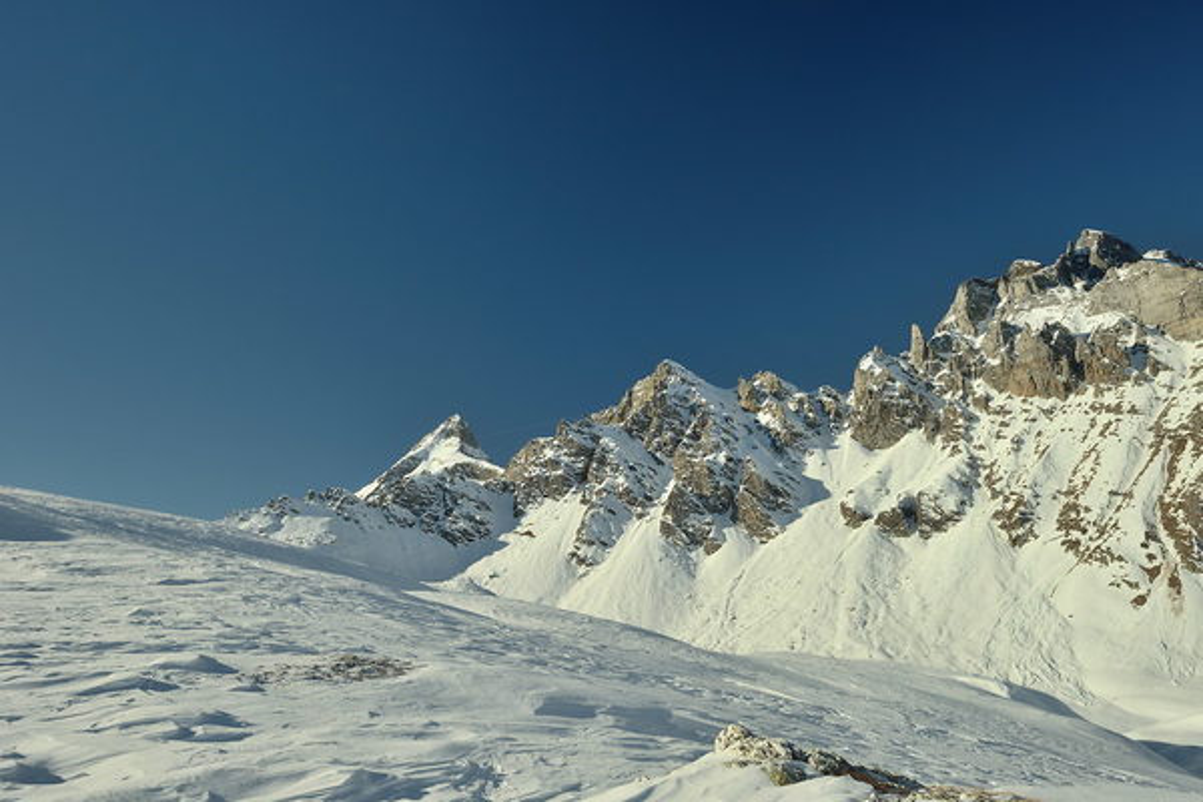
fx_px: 902
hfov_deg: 67.4
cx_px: 602
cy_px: 401
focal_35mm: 27
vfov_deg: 47.9
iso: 100
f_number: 11
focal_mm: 27
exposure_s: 1/160
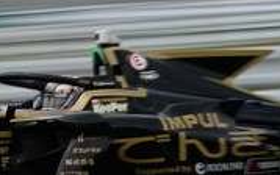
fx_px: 6259
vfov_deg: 1.6
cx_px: -41
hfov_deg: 2.6
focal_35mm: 820
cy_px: -62
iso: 100
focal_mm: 200
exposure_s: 1/40
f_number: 20
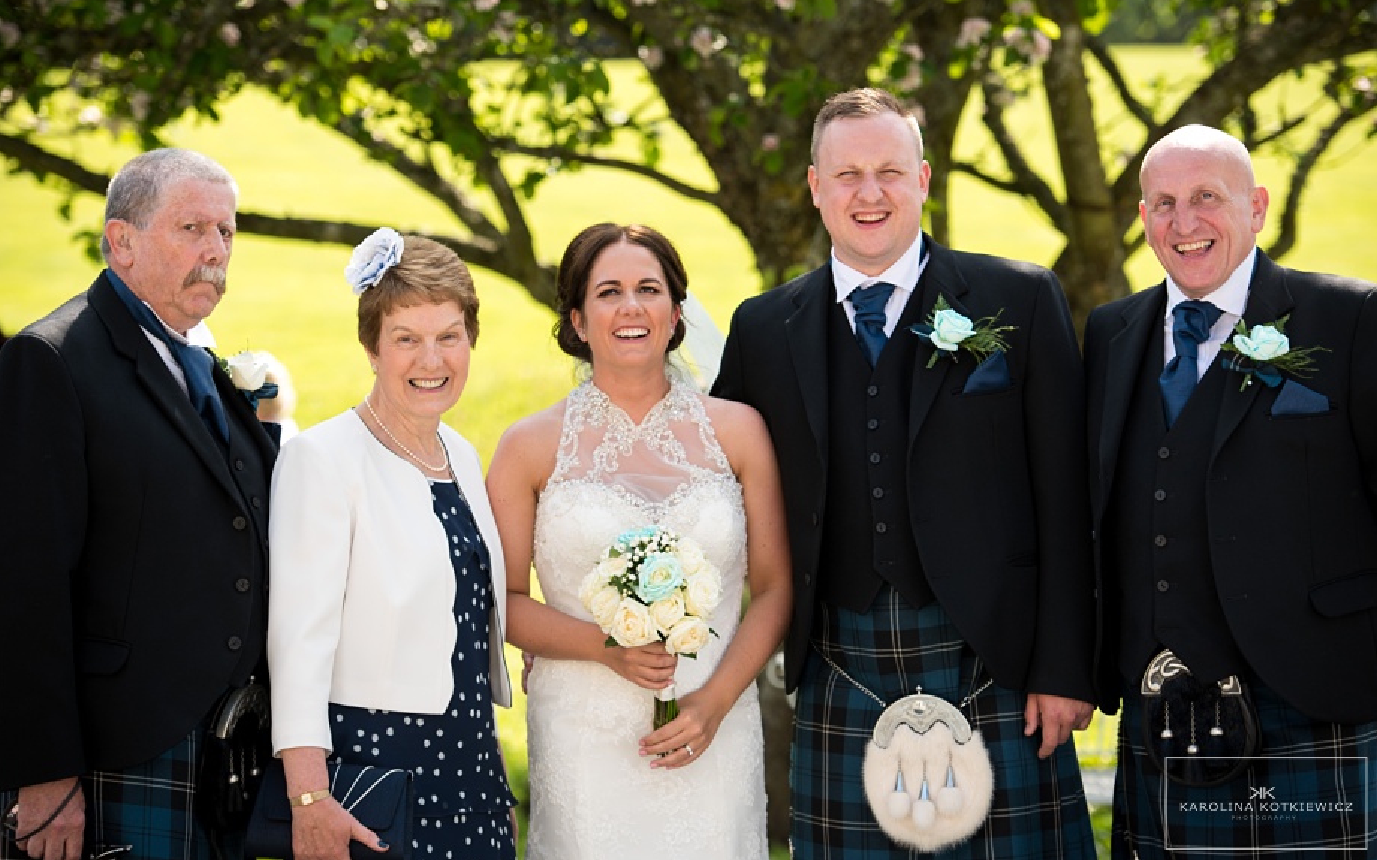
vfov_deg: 11.0
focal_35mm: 119
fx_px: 4466
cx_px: 687
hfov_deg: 17.5
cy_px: 407
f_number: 3.5
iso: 100
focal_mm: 116
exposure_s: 1/250
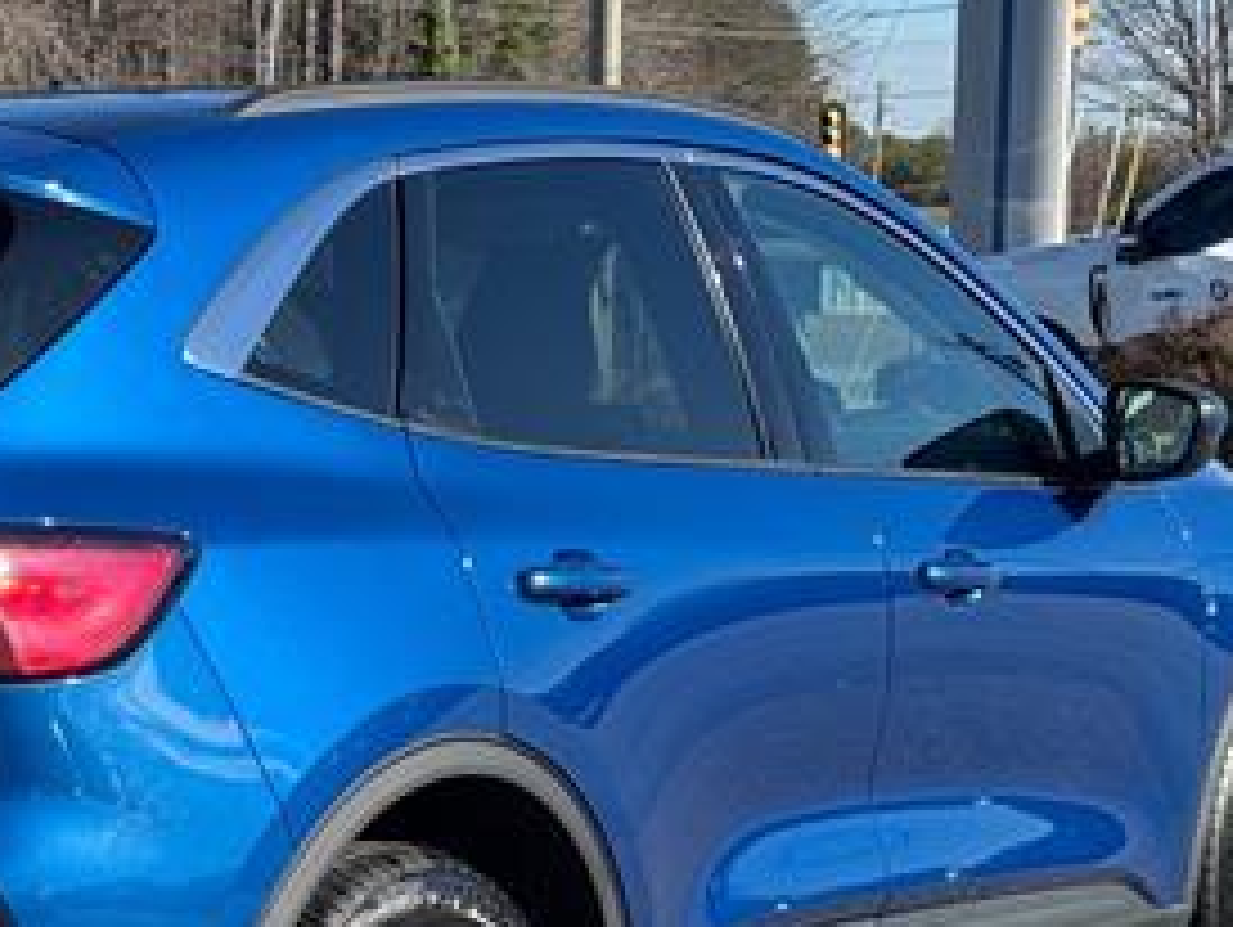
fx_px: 3993
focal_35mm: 112
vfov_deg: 13.2
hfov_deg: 17.4
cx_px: 189
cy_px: 765
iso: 64
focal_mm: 6.76
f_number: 1.78
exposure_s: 1/2252
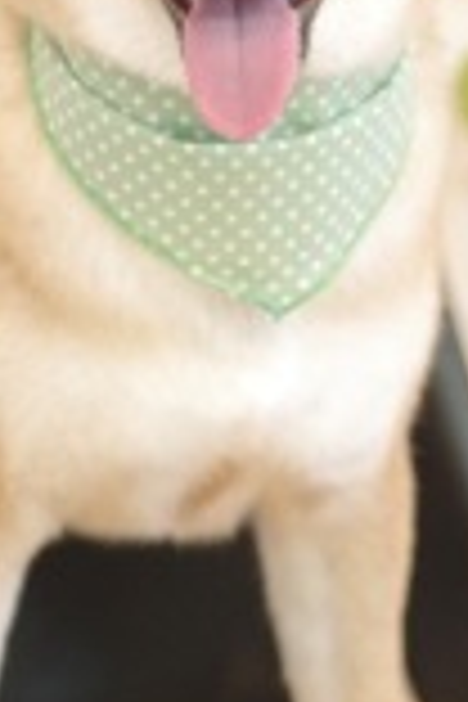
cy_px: 184
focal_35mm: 241
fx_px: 4699
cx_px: 162
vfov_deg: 8.5
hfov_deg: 5.7
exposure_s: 1/125
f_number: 2.8
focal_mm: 63
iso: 3200
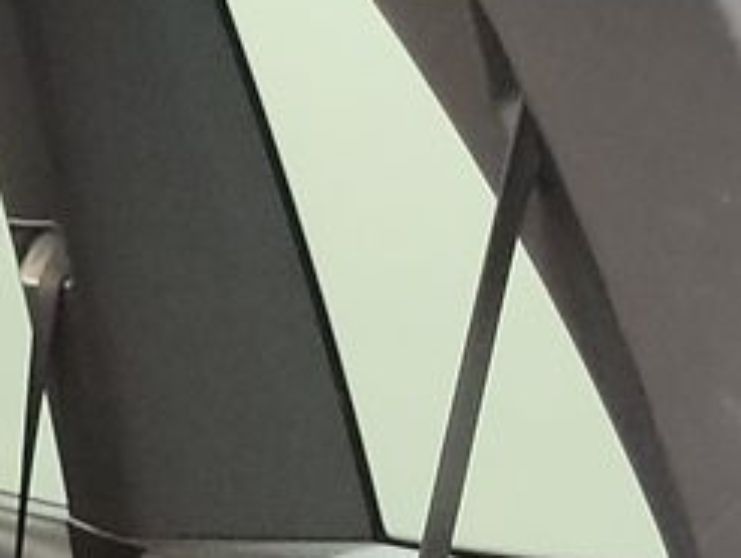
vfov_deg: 8.8
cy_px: 1240
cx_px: -1136
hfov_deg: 10.5
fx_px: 3343
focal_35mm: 156
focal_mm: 6.7
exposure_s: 1/17
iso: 837
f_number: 1.8
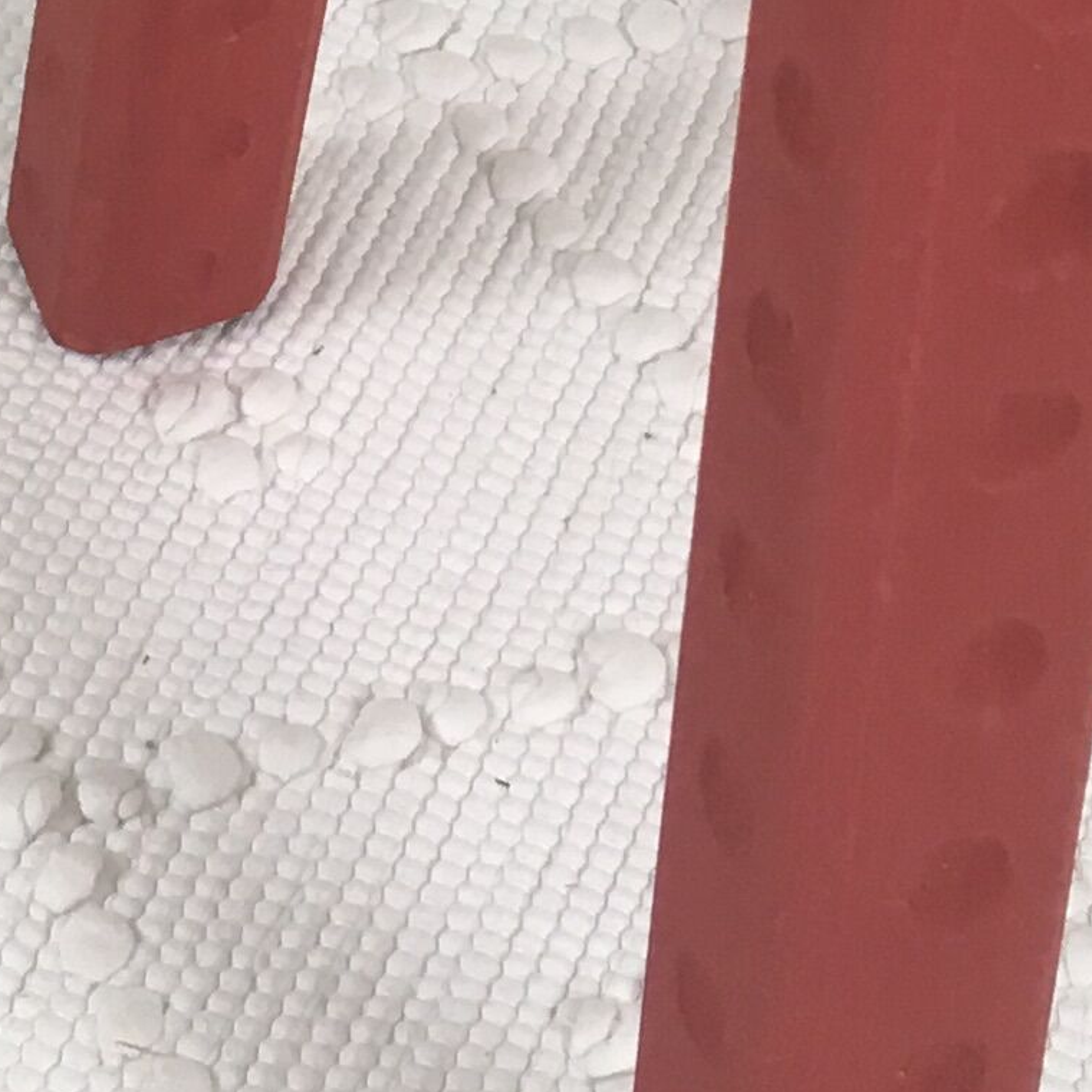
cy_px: -878
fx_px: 4854
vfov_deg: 11.8
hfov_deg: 12.7
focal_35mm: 136
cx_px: 83
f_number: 2.2
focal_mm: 4.15
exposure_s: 1/33
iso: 32
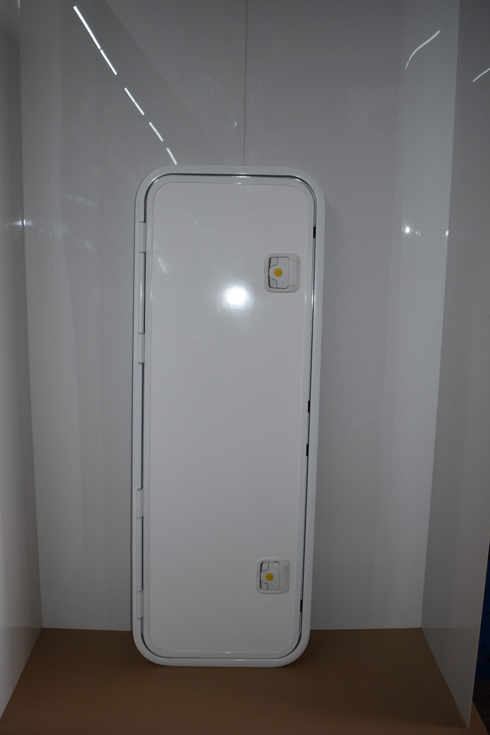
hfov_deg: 40.0
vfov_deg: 57.2
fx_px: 674
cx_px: 245
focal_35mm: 33
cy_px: 368
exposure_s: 1/200
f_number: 3.8
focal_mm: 22
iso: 720
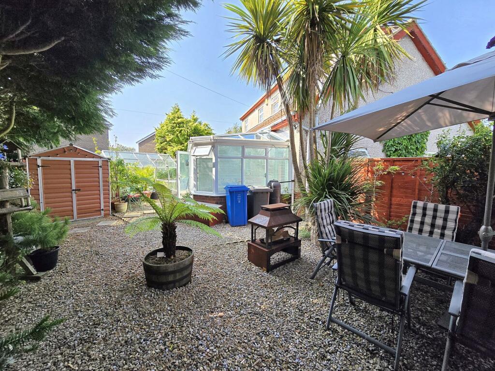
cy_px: 186
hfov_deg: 106.2
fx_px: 186
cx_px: 248
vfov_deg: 89.9
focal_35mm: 13
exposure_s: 1/603
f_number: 2.2
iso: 50
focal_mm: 2.2
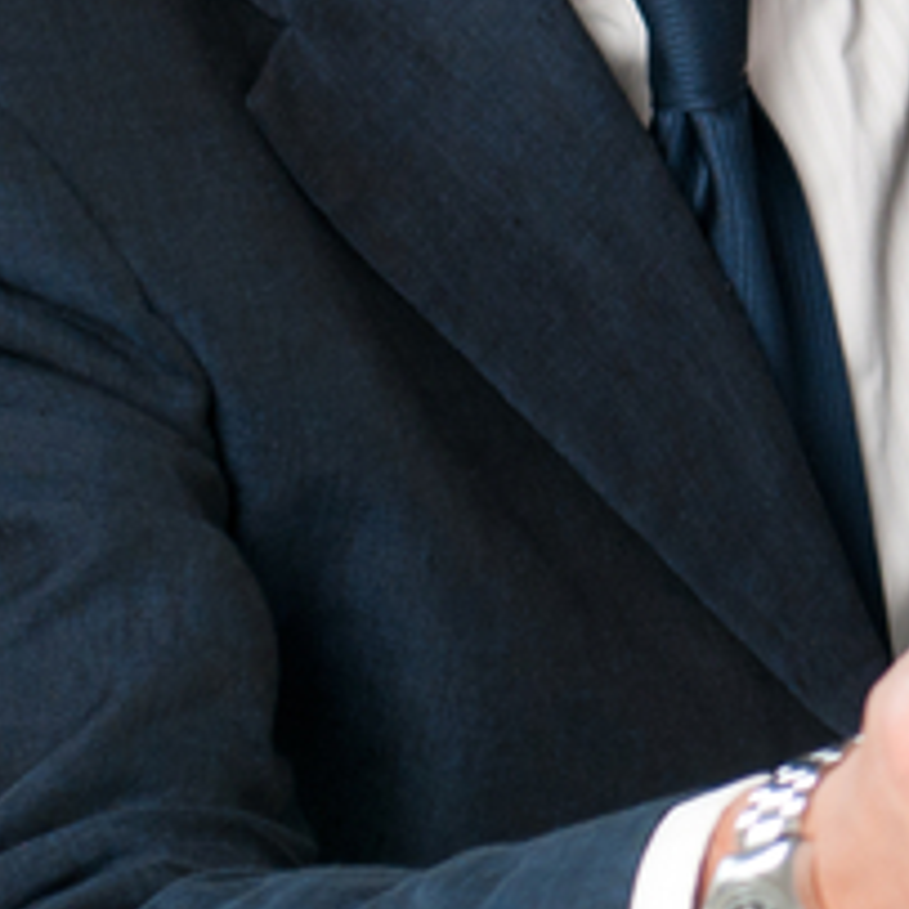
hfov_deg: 4.4
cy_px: 27
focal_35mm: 388
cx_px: 1961
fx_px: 11527
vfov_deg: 4.5
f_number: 3.2
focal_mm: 62
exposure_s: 1/80
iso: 200
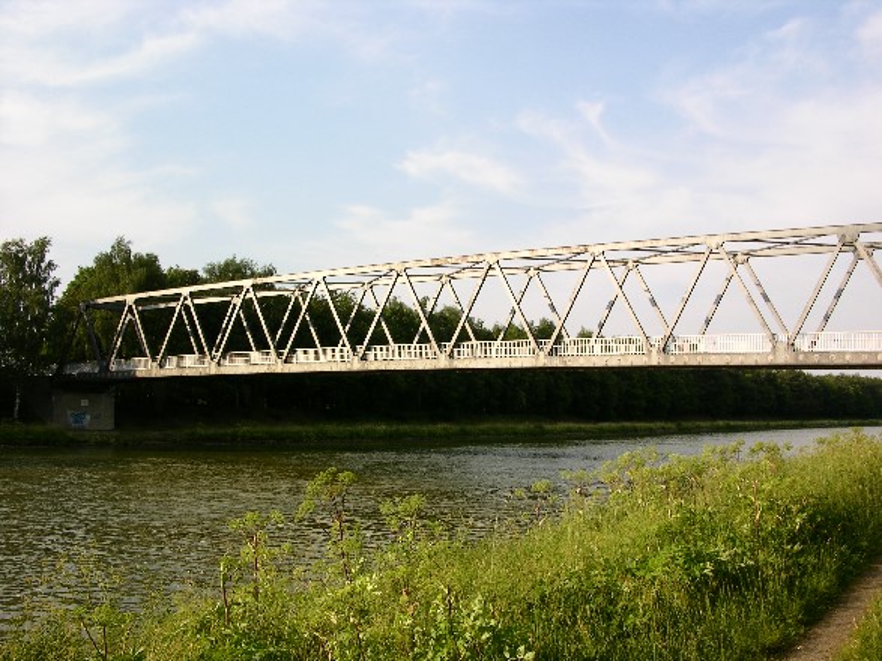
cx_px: 441
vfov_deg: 40.7
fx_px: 892
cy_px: 330
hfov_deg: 52.6
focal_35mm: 35
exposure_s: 1/122
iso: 50
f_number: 7.1
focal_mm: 8.9
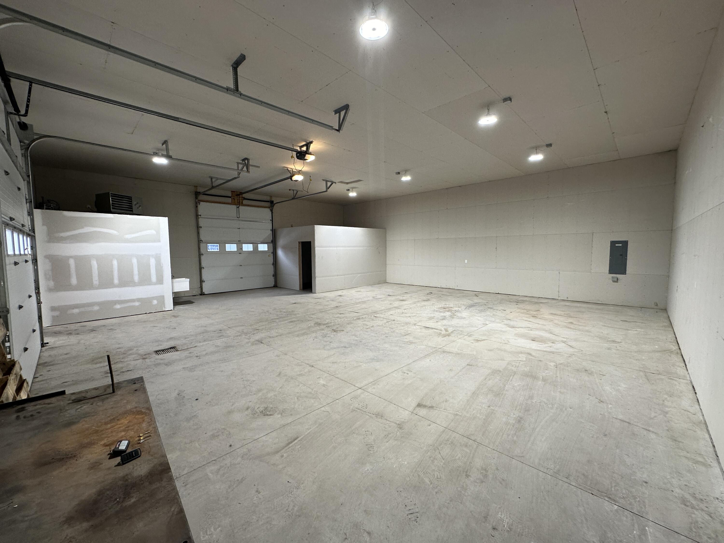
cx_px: 362
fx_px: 293
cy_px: 272
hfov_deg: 102.1
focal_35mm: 14
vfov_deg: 85.7
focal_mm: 2.22
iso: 125
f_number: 2.2
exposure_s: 1/120
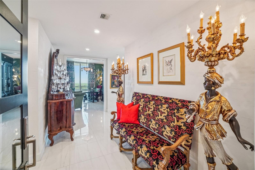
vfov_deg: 77.3
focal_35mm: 15
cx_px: 128
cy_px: 85
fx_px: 106
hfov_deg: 100.4
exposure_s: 1/30
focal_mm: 10
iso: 800
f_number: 8
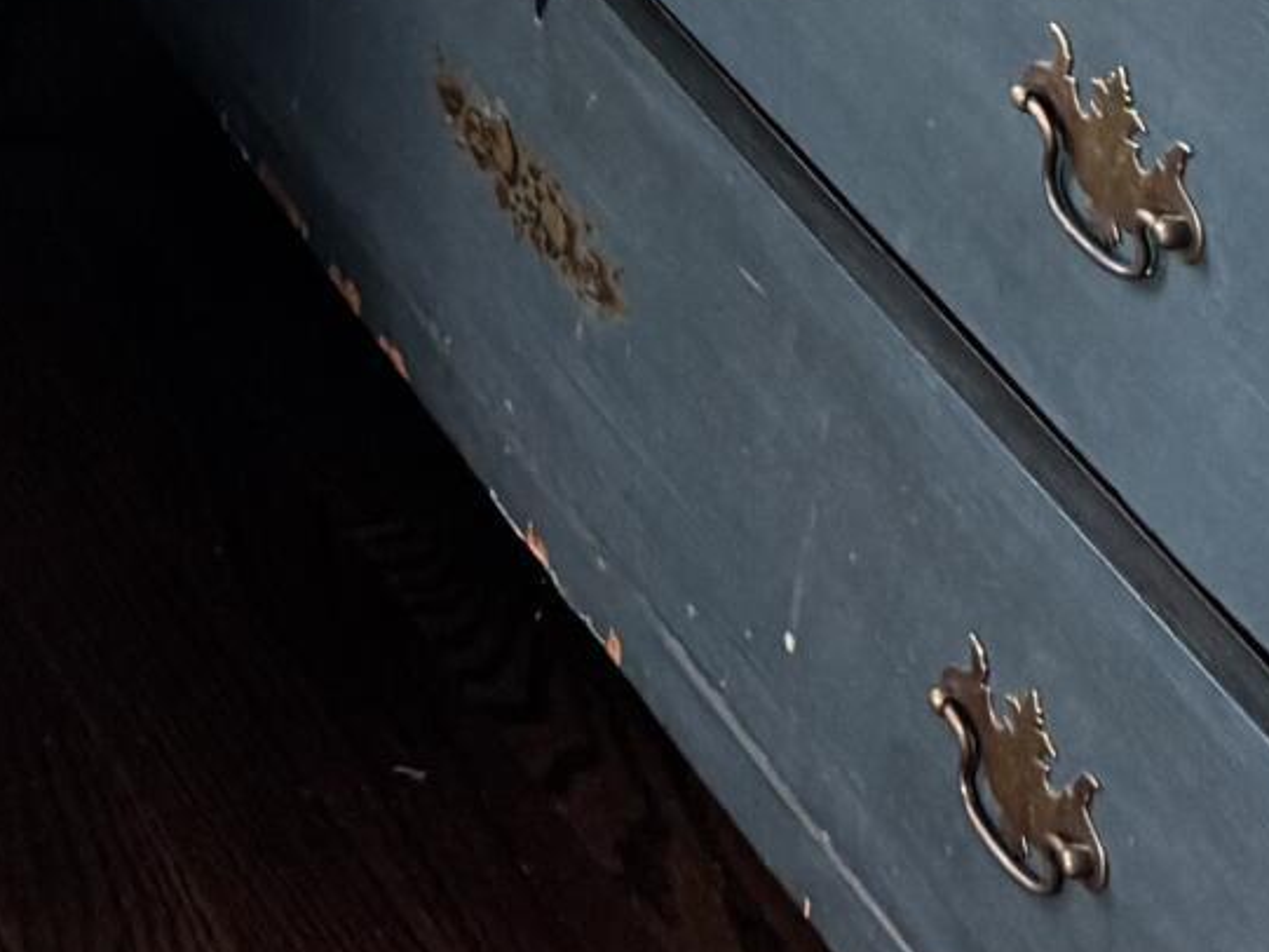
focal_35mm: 133
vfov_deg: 9.5
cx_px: -174
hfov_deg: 14.4
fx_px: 4877
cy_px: -1562
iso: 200
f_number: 1.78
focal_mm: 6.76
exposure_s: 1/78
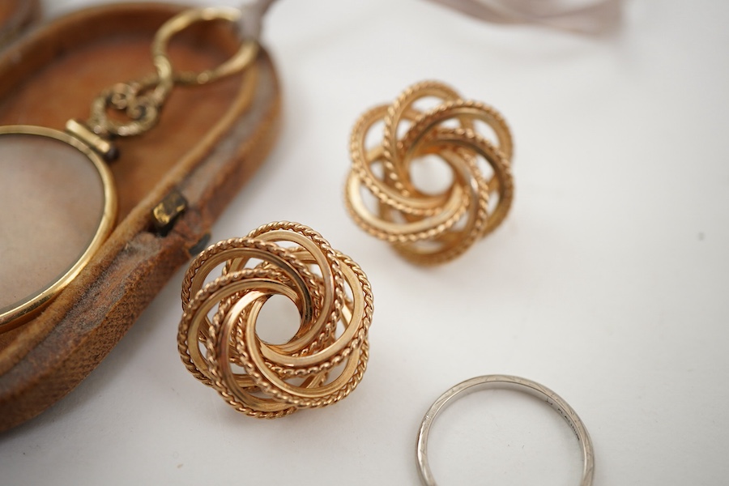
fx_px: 911
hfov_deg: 43.6
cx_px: 364
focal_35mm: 45
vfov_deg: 29.9
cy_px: 243
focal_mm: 30
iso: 800
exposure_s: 1/160
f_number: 5
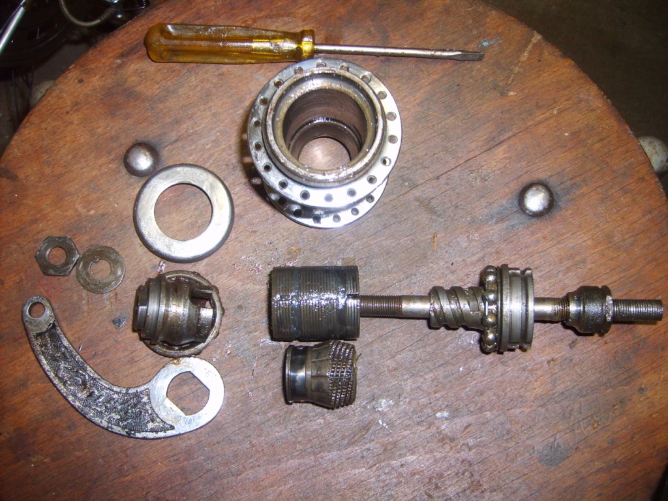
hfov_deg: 52.6
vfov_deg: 40.7
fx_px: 675
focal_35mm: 35
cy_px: 250
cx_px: 334
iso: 100
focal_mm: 5.8
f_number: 2.8
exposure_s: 1/45
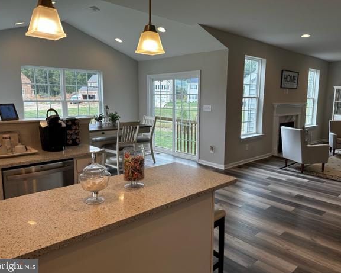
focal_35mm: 26
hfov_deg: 66.0
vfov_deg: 54.9
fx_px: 262
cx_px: 181
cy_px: 132
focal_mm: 6.86
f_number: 1.78
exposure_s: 1/125
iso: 80
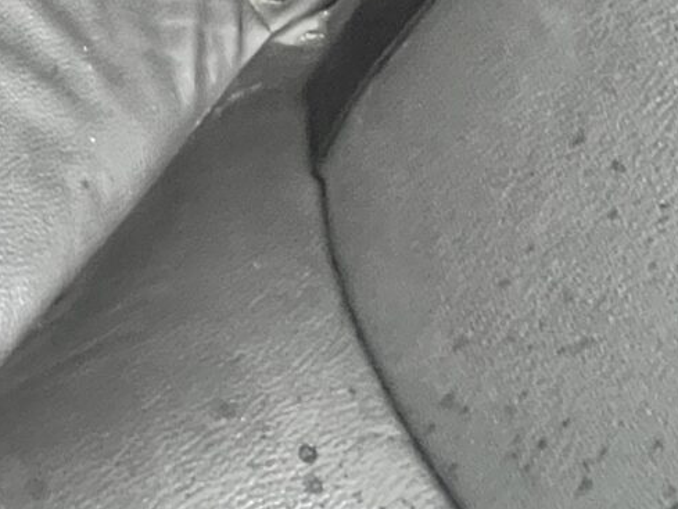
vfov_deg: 13.6
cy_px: -788
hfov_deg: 25.2
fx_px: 1332
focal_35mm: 68
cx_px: -169
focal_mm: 1.57
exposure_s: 1/34
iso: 800
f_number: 1.8
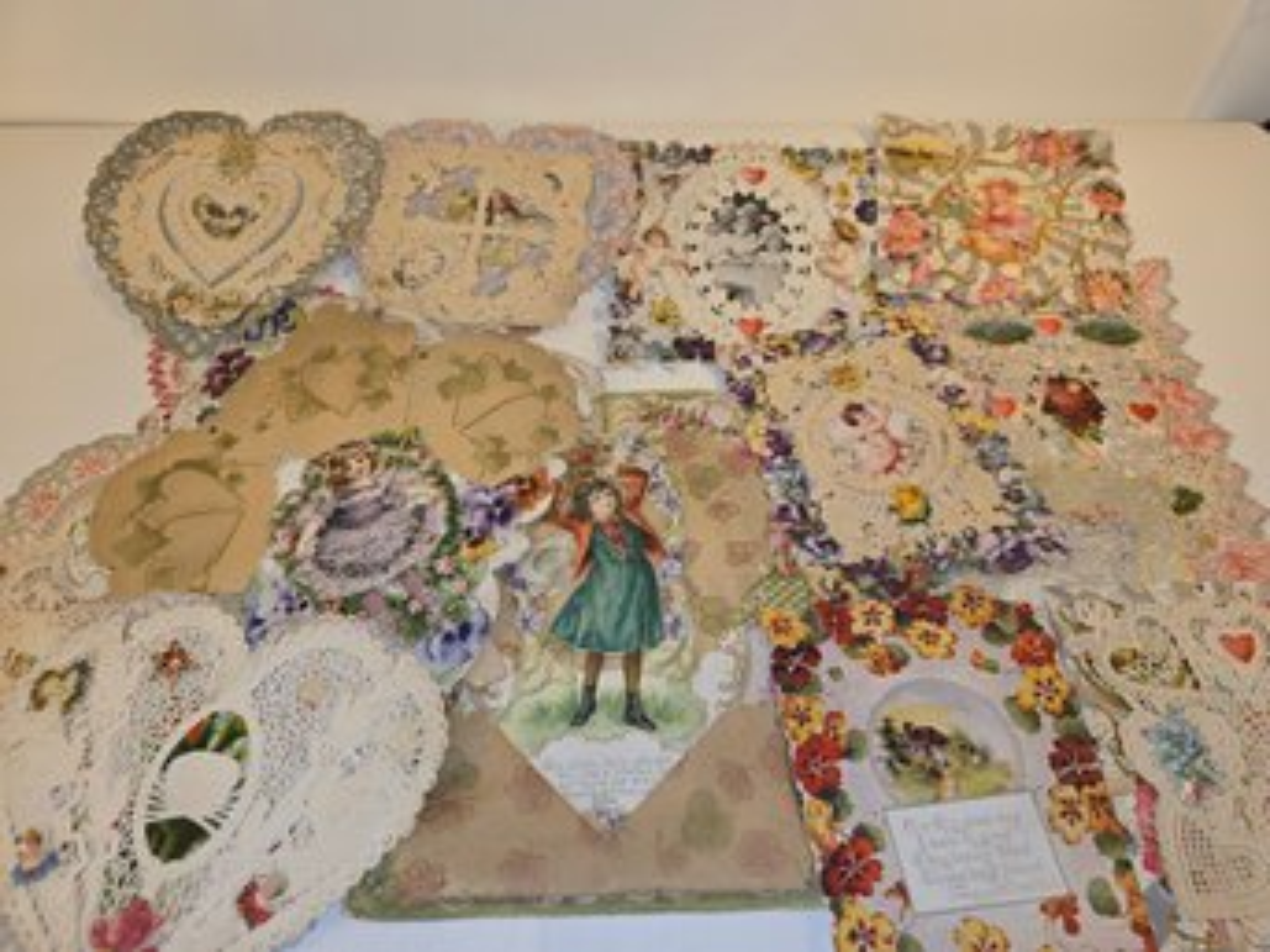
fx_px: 844
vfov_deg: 58.8
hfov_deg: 73.9
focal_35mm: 23
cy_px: 476
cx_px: 635
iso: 16
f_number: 1.7
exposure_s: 1/60
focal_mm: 6.3
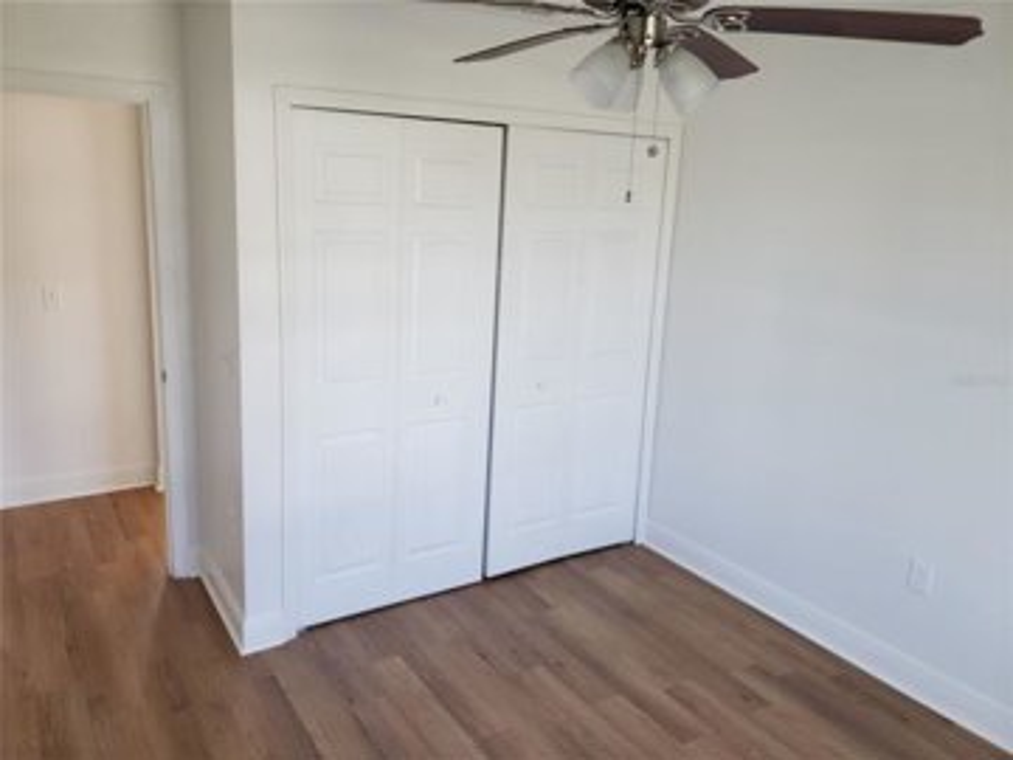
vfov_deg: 53.1
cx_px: 506
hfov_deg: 67.3
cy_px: 380
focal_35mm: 26
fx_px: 761
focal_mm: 4.3
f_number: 2.4
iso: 80
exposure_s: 1/31
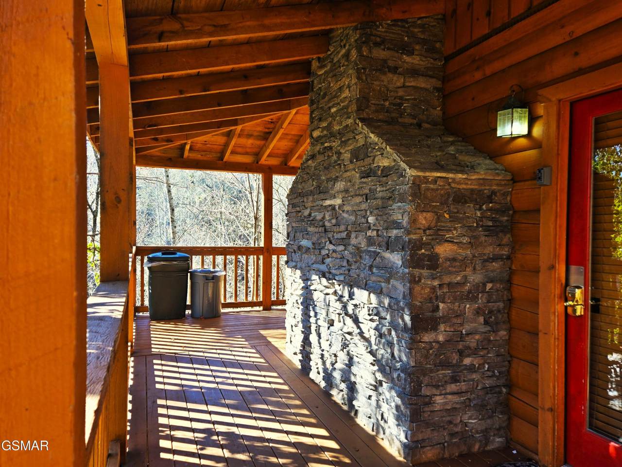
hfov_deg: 73.9
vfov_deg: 58.9
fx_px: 413
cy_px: 234
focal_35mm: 23
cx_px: 311
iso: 40
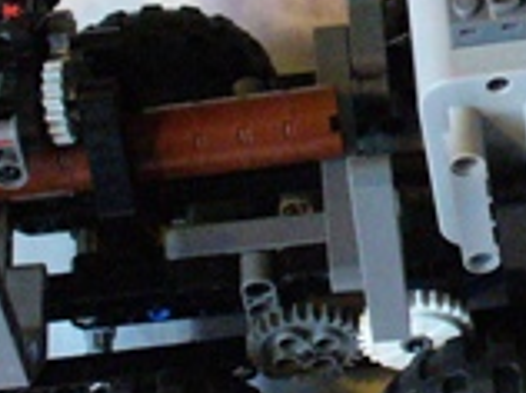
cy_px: 87
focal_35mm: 150
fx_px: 2276
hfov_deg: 12.7
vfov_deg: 9.8
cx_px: 716
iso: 400
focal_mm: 6.1
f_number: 2.8
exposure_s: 1/25
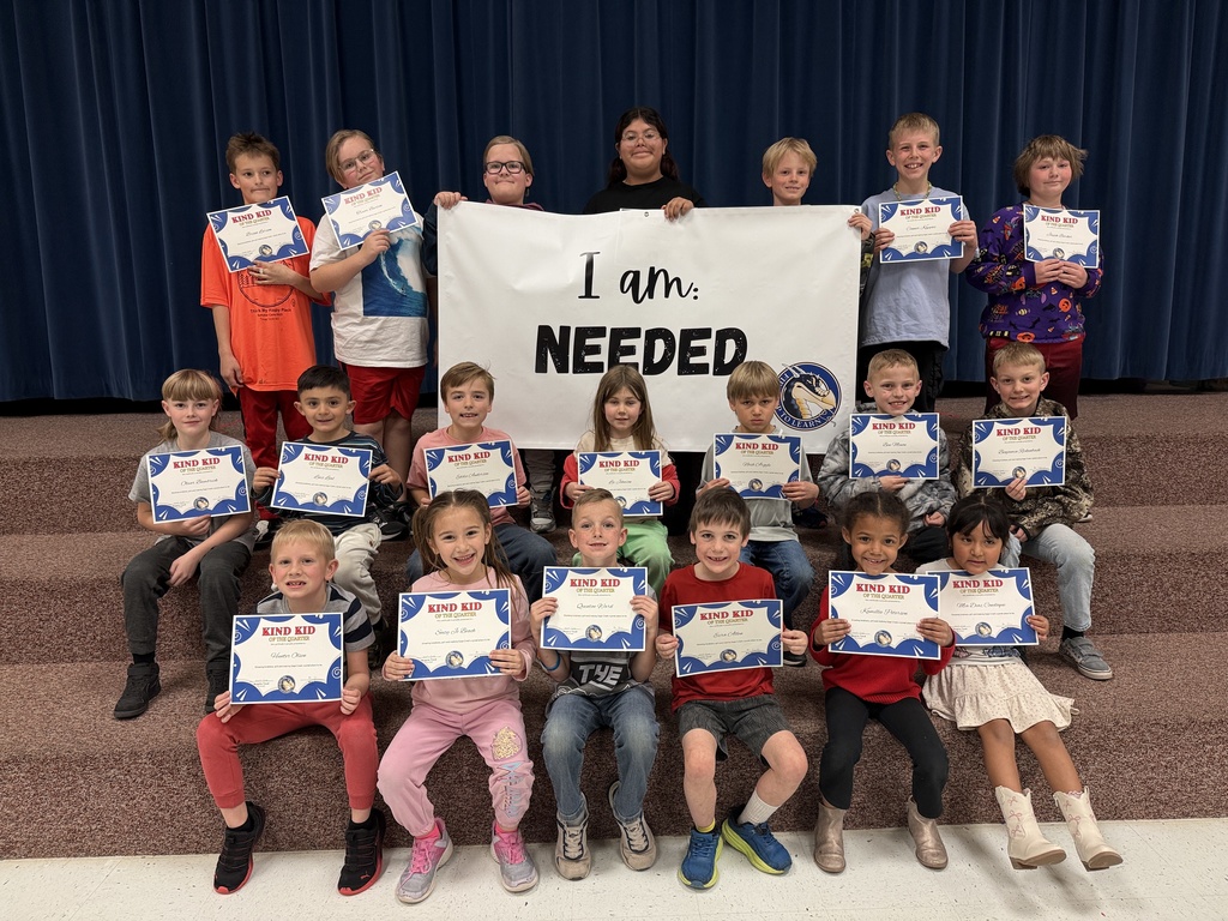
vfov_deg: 56.8
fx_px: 851
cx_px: 614
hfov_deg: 71.6
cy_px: 460
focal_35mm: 24
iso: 160
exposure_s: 1/120
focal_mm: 6.76
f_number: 1.78
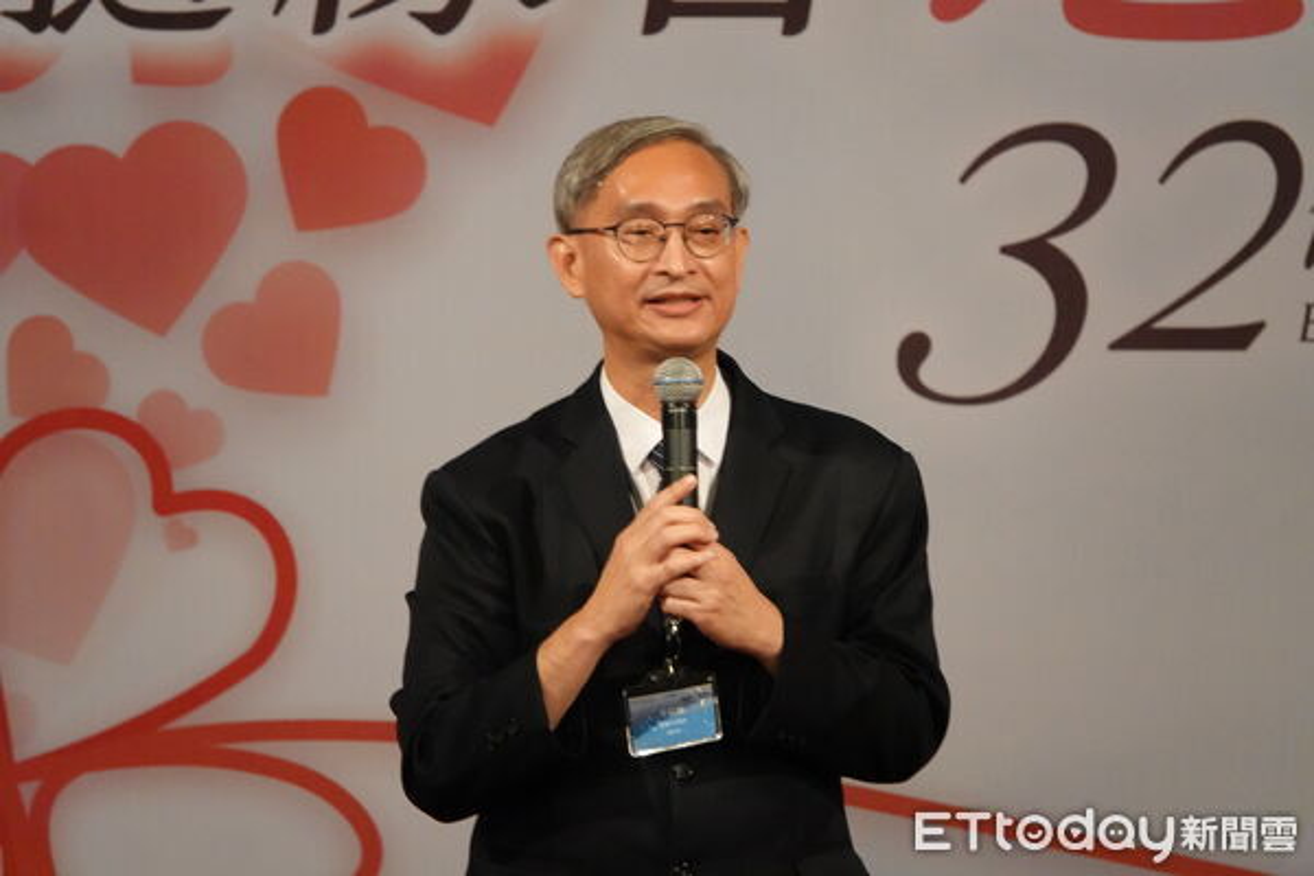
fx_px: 18249
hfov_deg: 4.1
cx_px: 657
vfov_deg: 2.7
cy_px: 438
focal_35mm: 500
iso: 2500
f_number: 4
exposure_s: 1/60
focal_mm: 183.43
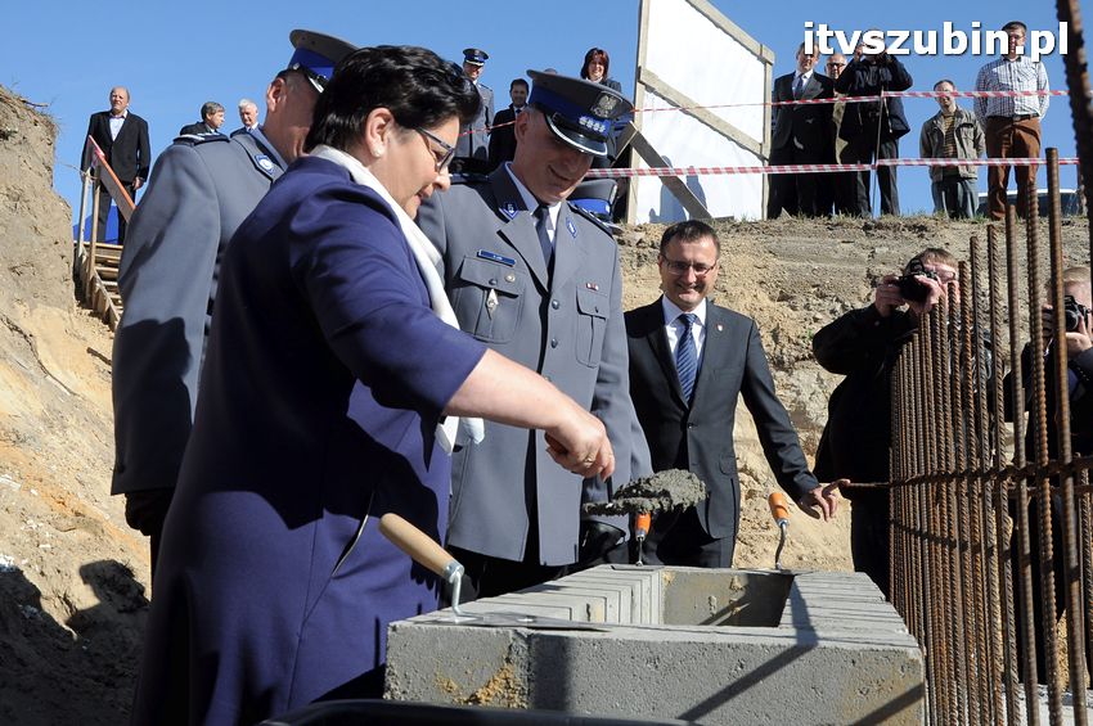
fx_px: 1137
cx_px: 546
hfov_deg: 51.3
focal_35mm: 38
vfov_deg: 35.4
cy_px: 363
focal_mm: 25
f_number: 11
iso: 400
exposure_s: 1/500
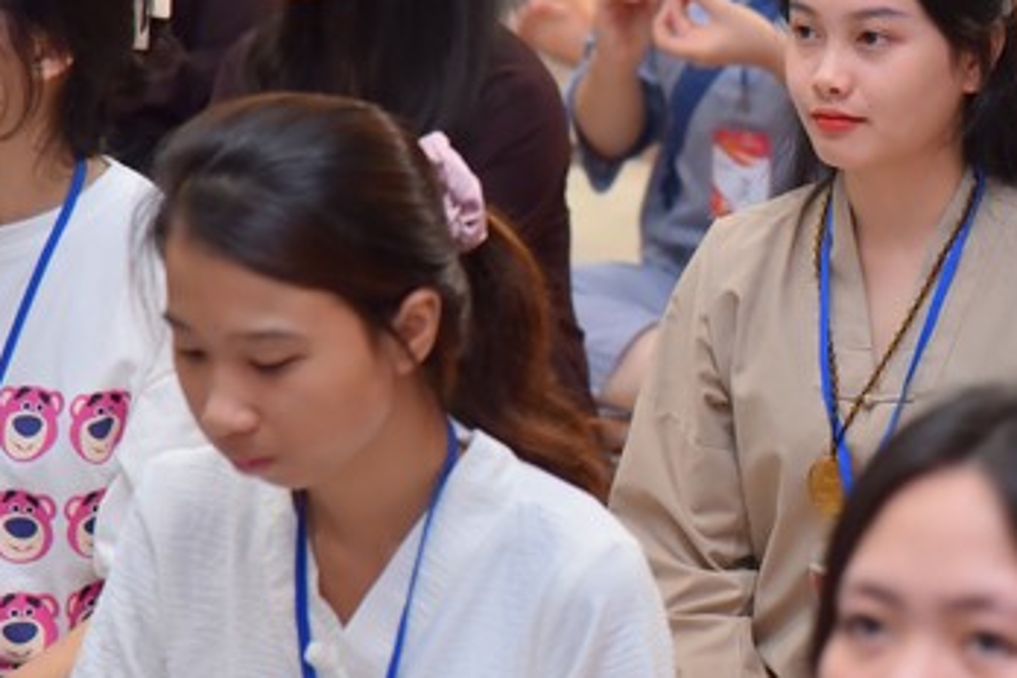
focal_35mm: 224
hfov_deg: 9.1
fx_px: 6328
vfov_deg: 6.1
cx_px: 929
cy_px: 203
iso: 1250
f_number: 5
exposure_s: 1/125
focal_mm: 120
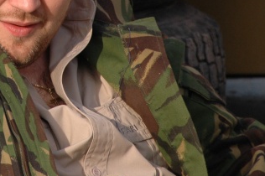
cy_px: -20
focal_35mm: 759
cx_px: 20
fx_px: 5581
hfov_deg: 2.7
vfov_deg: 1.8
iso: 320
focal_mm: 200
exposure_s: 1/500
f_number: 5.6
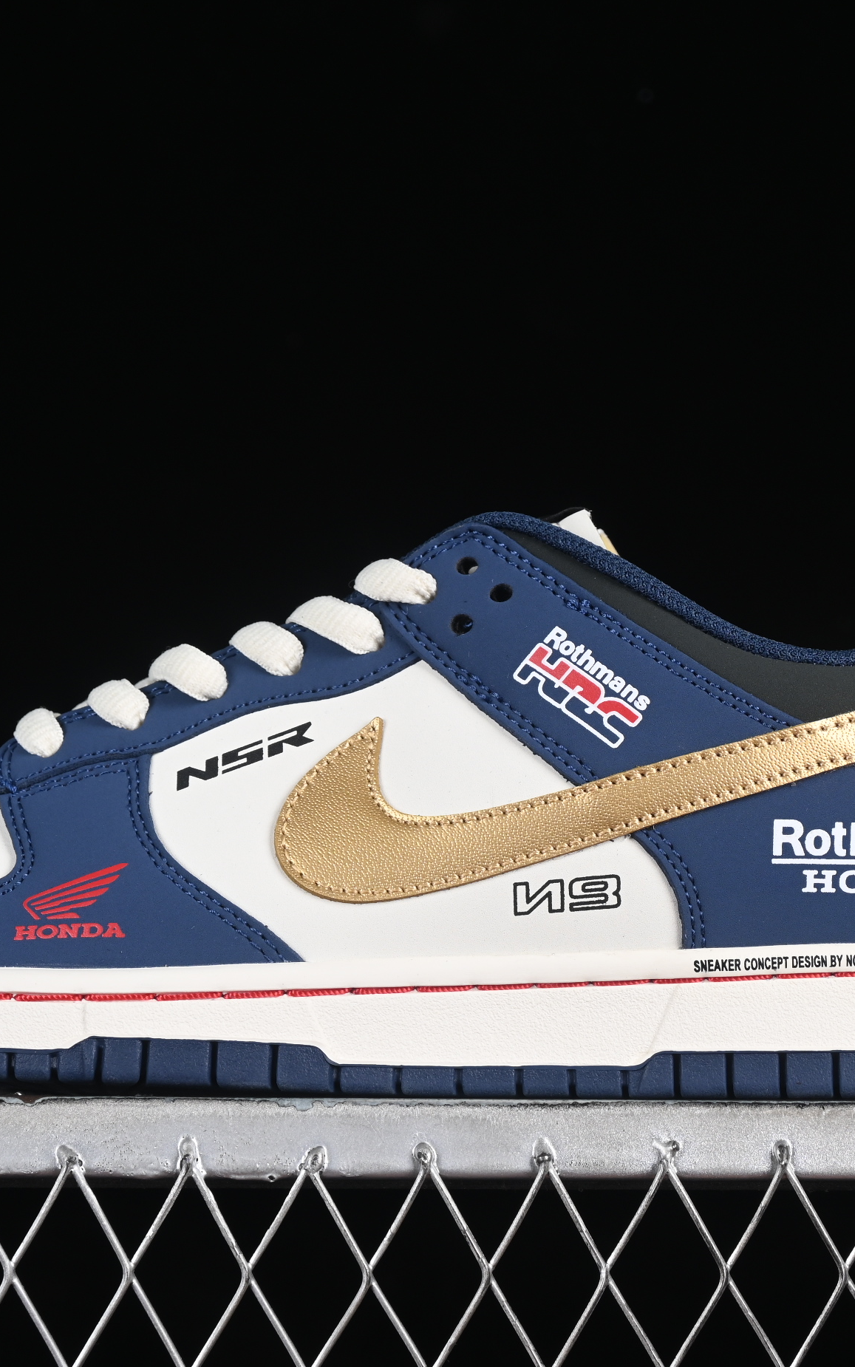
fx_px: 4285
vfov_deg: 18.1
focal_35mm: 115
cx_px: 345
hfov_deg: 11.4
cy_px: 684
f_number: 7.1
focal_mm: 50
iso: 160
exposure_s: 1/80
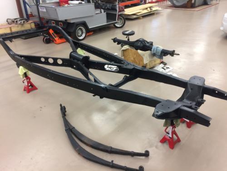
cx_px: 114
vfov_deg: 48.2
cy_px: 86
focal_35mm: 29
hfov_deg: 61.7
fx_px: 190
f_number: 2.2
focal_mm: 4.15
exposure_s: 1/30
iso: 100
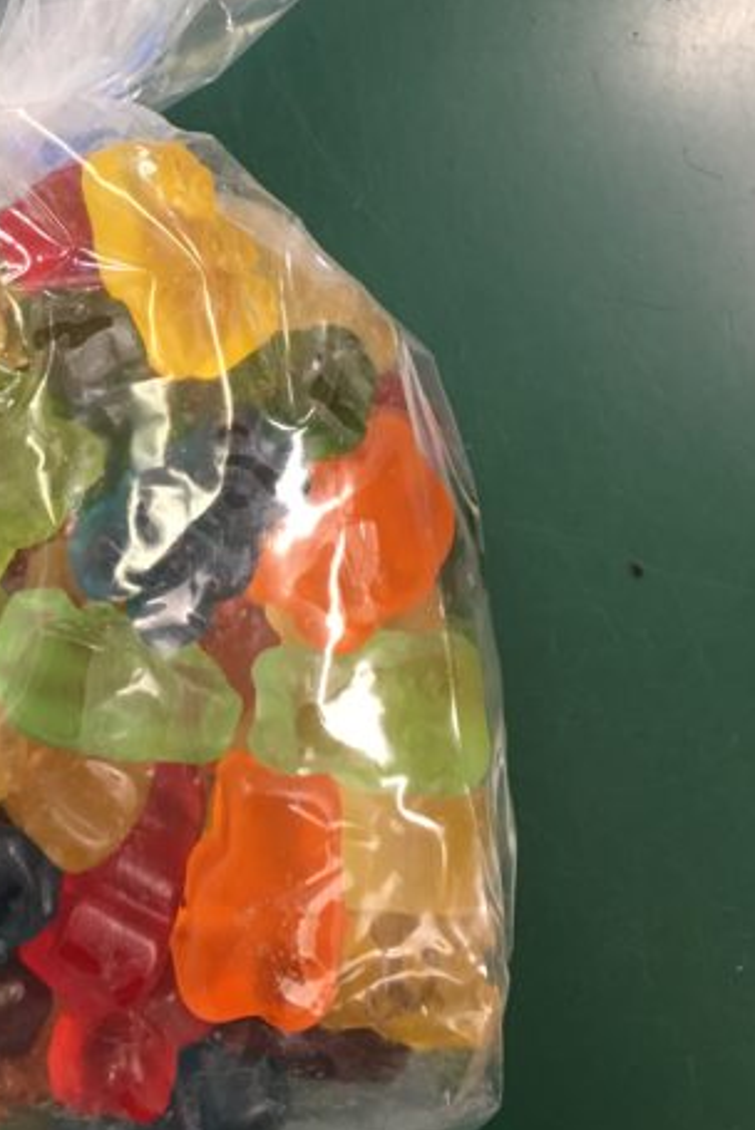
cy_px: 310
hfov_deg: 24.6
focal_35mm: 53
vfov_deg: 36.8
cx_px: 37
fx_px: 1665
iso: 50
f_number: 2.2
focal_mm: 4.15
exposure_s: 1/15
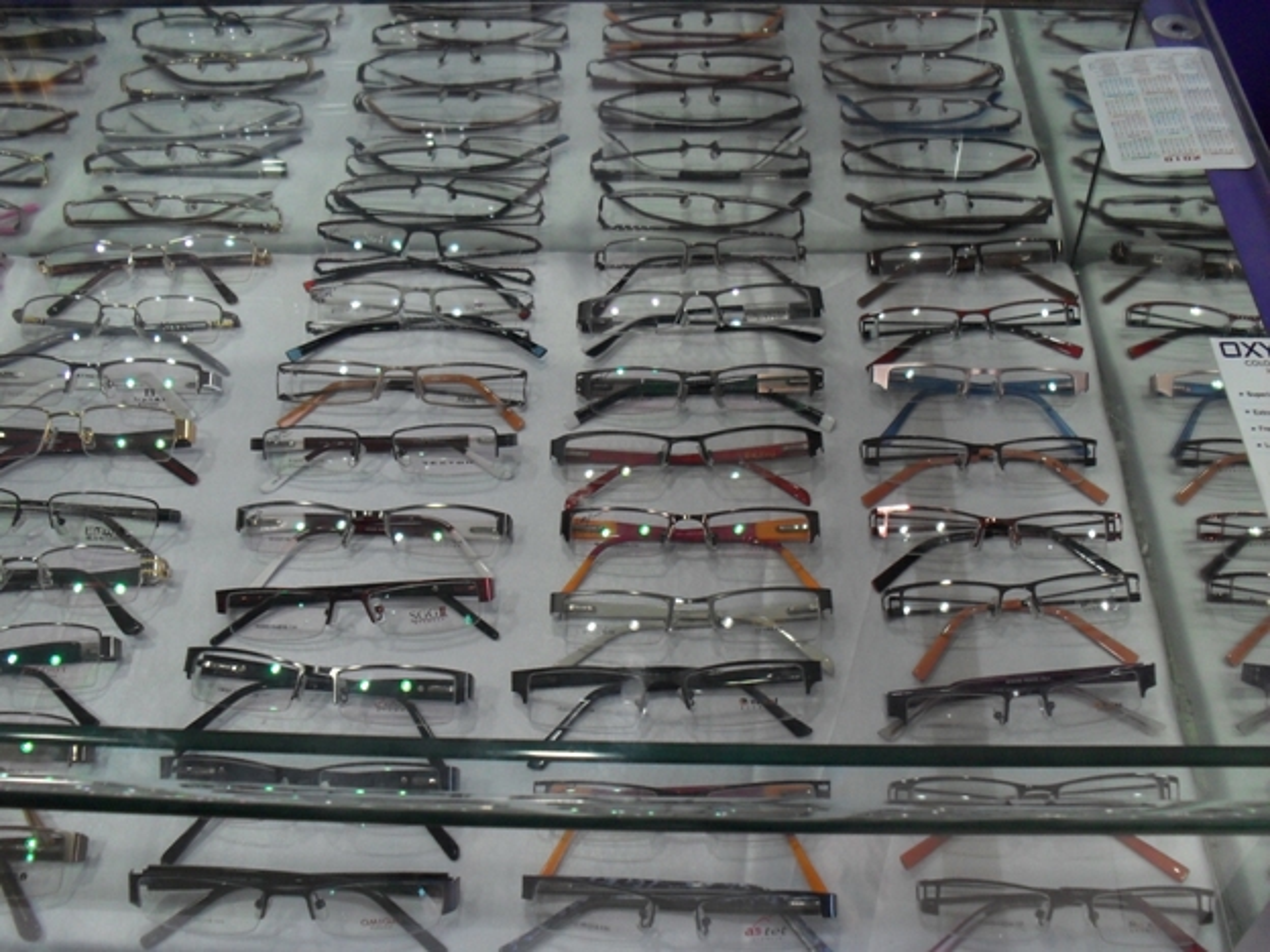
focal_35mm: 38
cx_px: 635
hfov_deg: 49.0
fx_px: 1394
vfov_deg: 37.7
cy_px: 476
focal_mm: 6.3
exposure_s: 1/45
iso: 120
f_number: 2.8
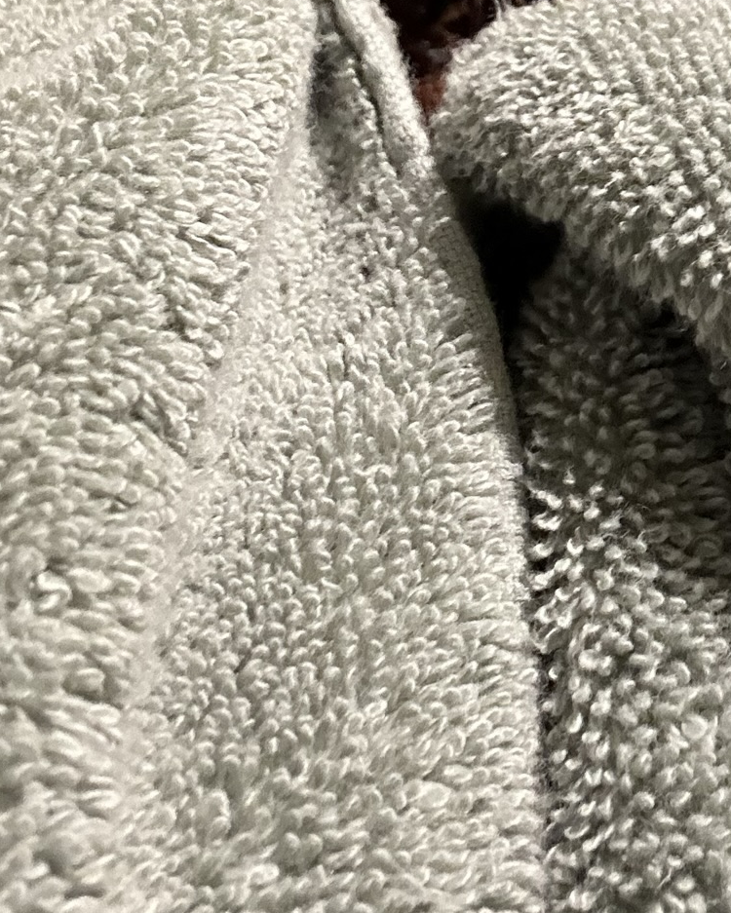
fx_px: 1730
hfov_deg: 23.7
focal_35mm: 64
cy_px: 188
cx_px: 525
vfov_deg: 28.9
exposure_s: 1/60
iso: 320
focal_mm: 2.69
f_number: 1.9
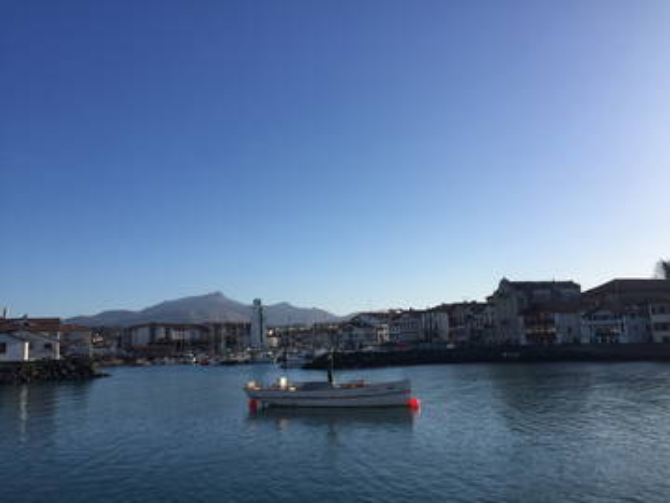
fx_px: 561
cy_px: 252
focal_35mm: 29
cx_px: 335
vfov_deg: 48.2
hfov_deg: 61.7
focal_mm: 4.15
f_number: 2.2
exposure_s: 1/2825
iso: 32
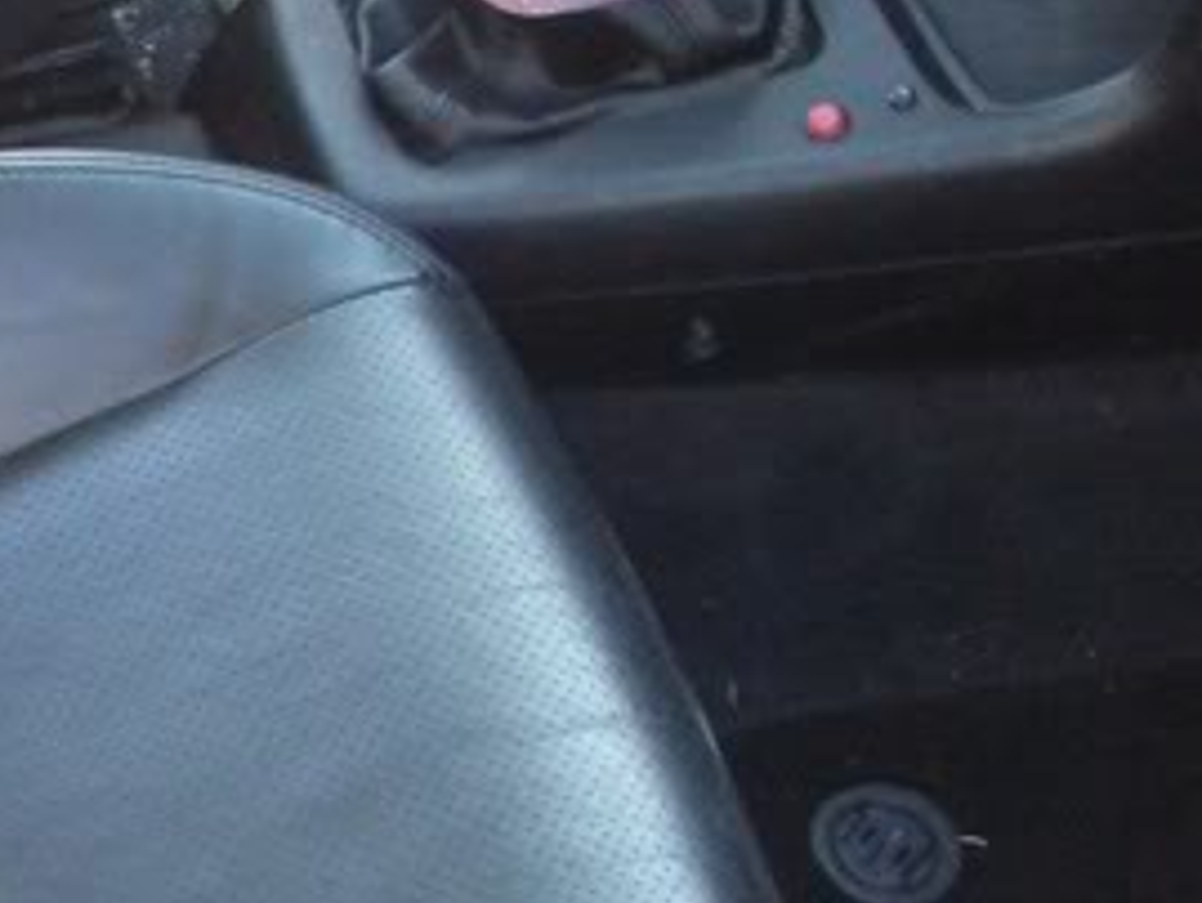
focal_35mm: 133
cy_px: 478
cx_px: -836
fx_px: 4620
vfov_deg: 11.2
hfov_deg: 13.5
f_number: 2.6
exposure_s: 1/100
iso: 200
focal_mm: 5.8
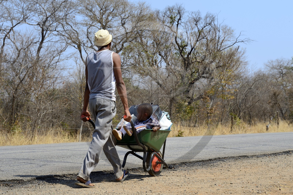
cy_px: 98
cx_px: 146
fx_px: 797
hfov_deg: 20.8
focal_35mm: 98
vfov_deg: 13.9
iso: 400
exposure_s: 1/400
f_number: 13
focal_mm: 98
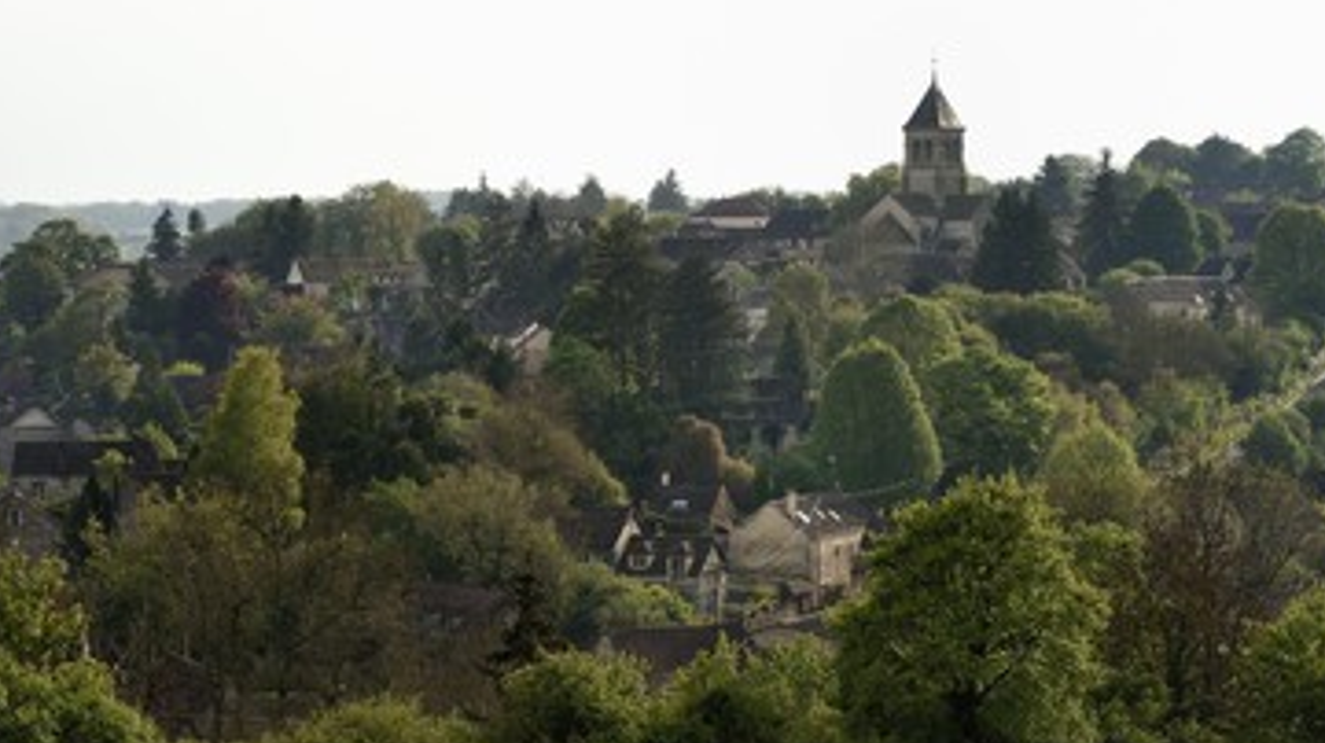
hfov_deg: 19.5
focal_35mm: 110
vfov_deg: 11.0
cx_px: 732
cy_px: 434
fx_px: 3862
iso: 200
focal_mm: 90
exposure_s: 1/500
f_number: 9
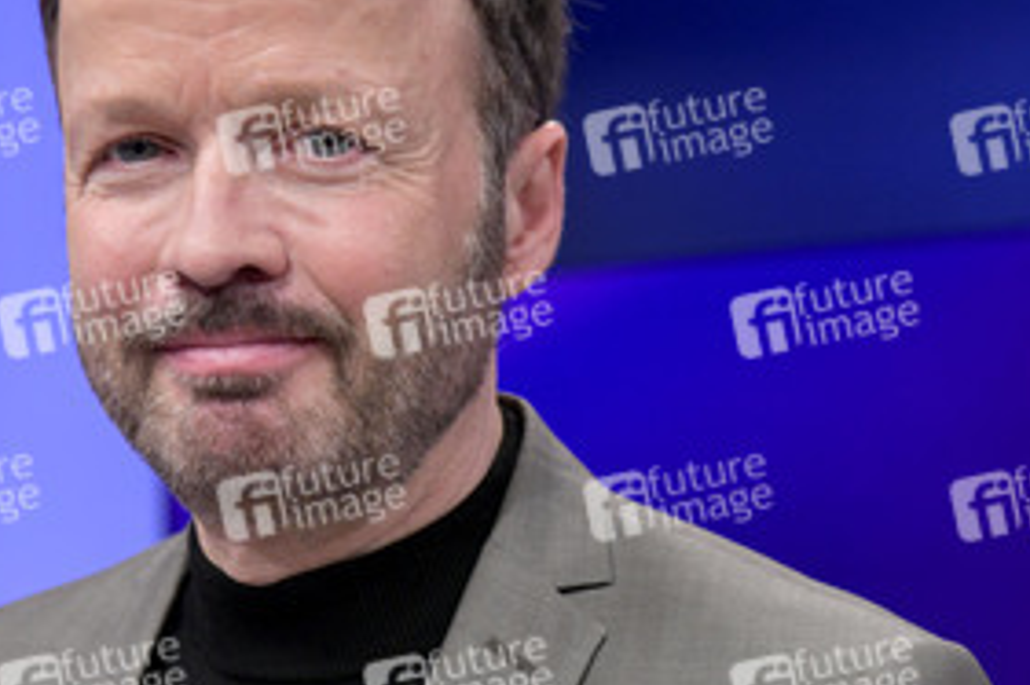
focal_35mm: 106
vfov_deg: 12.9
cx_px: 361
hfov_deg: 19.2
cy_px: 223
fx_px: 3031
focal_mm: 66
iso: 1600
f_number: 4.5
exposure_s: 1/250
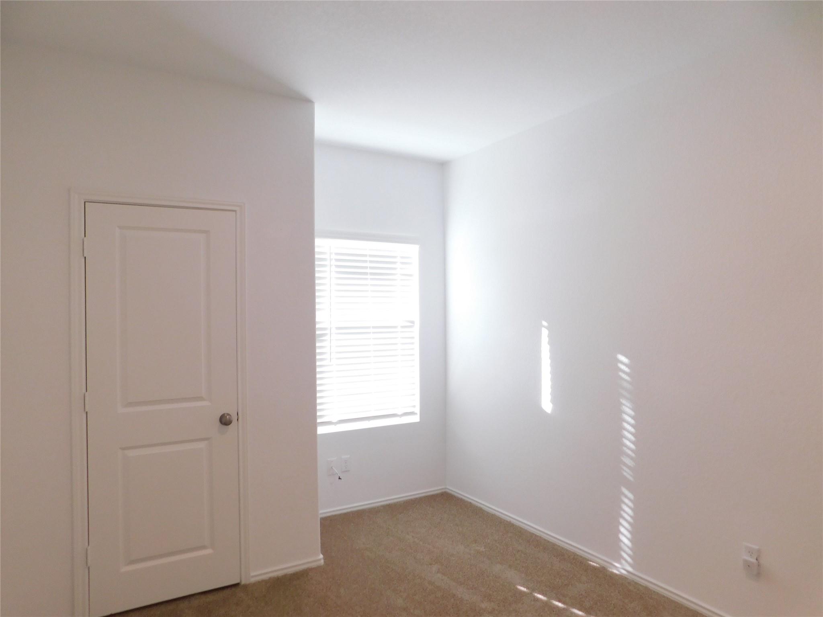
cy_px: 308
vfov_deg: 58.9
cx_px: 412
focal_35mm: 23
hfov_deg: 73.9
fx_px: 547
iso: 160
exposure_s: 1/30
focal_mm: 4
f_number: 3
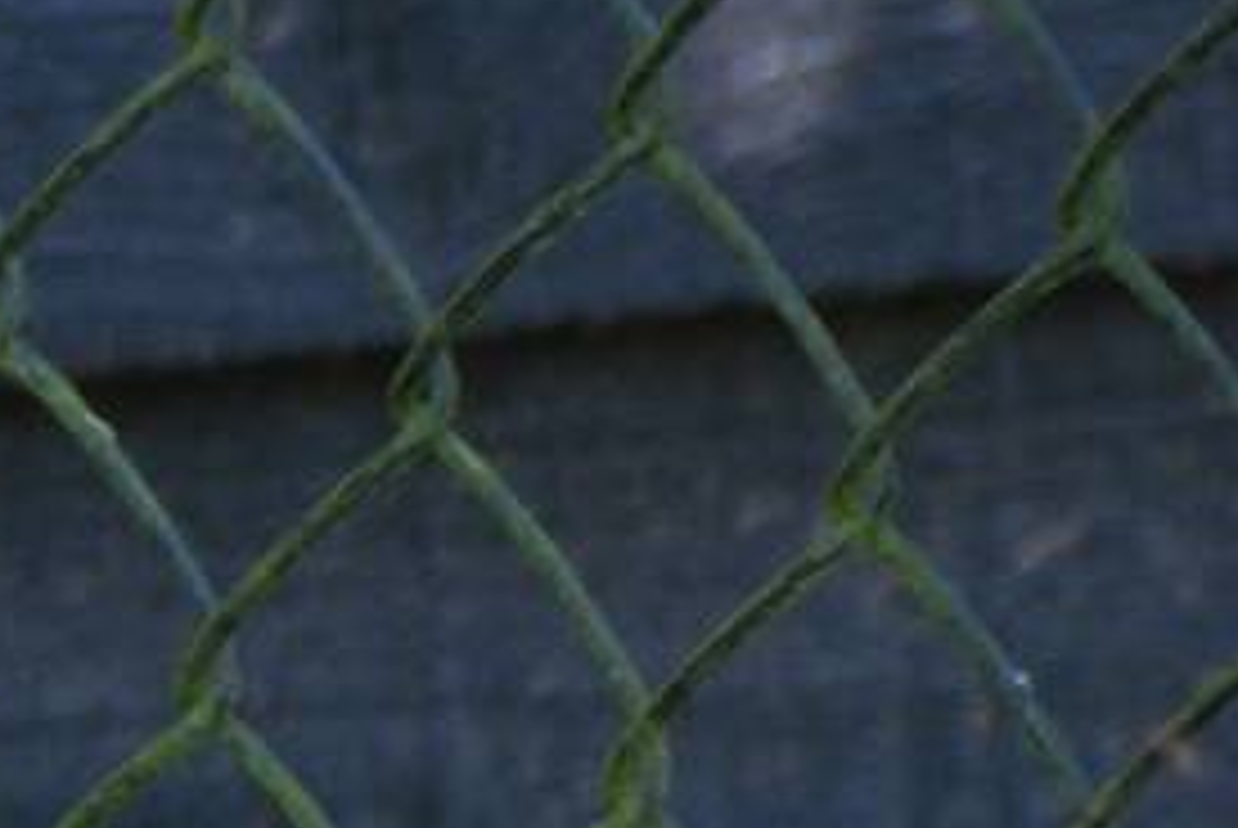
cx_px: -2219
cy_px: 1366
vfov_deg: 0.6
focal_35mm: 2357
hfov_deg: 0.9
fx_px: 81139
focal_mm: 270
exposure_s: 1/160
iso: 400
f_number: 5.6
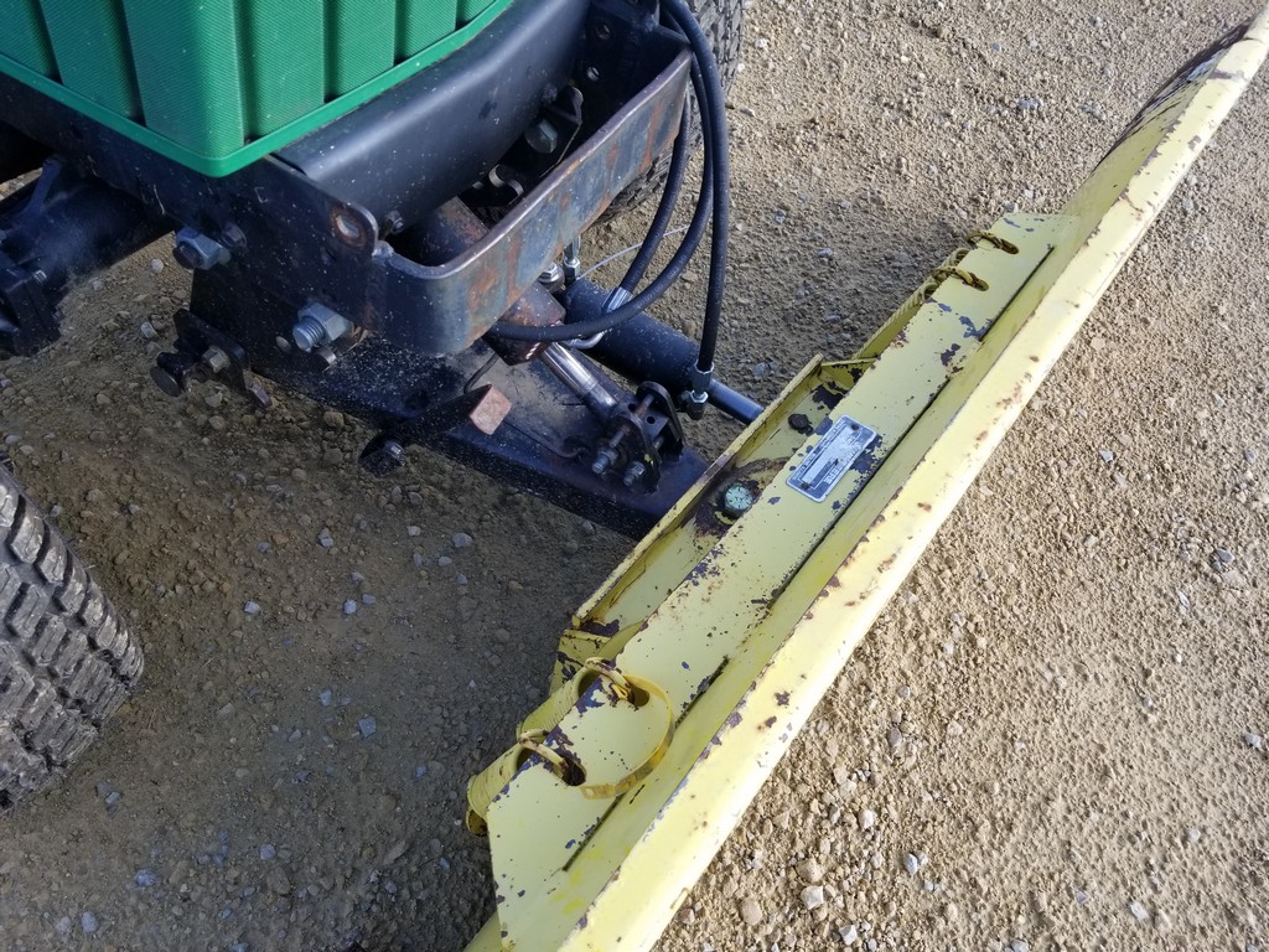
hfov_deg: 67.3
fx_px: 953
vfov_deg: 53.1
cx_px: 634
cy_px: 476
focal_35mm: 26
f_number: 1.7
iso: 50
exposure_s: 1/392
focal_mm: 4.3
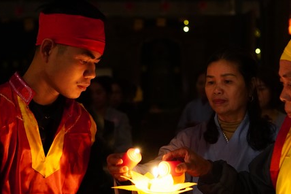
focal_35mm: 80
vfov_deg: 17.1
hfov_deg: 25.3
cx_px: 189
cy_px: 115
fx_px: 644
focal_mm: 35
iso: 3200
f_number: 2.2
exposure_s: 1/50
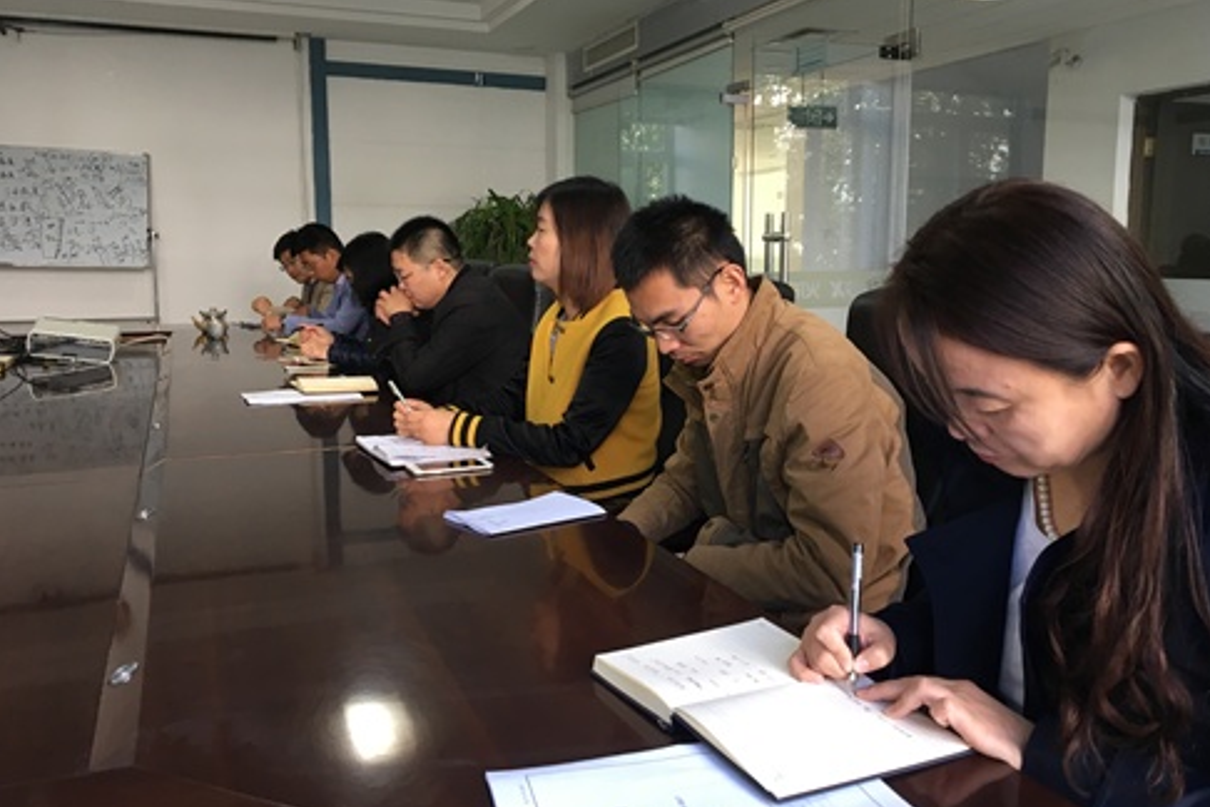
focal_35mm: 31
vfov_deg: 42.3
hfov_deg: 60.3
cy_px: 375
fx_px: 1042
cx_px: 615
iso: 80
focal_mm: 4.15
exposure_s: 1/33
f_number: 2.2
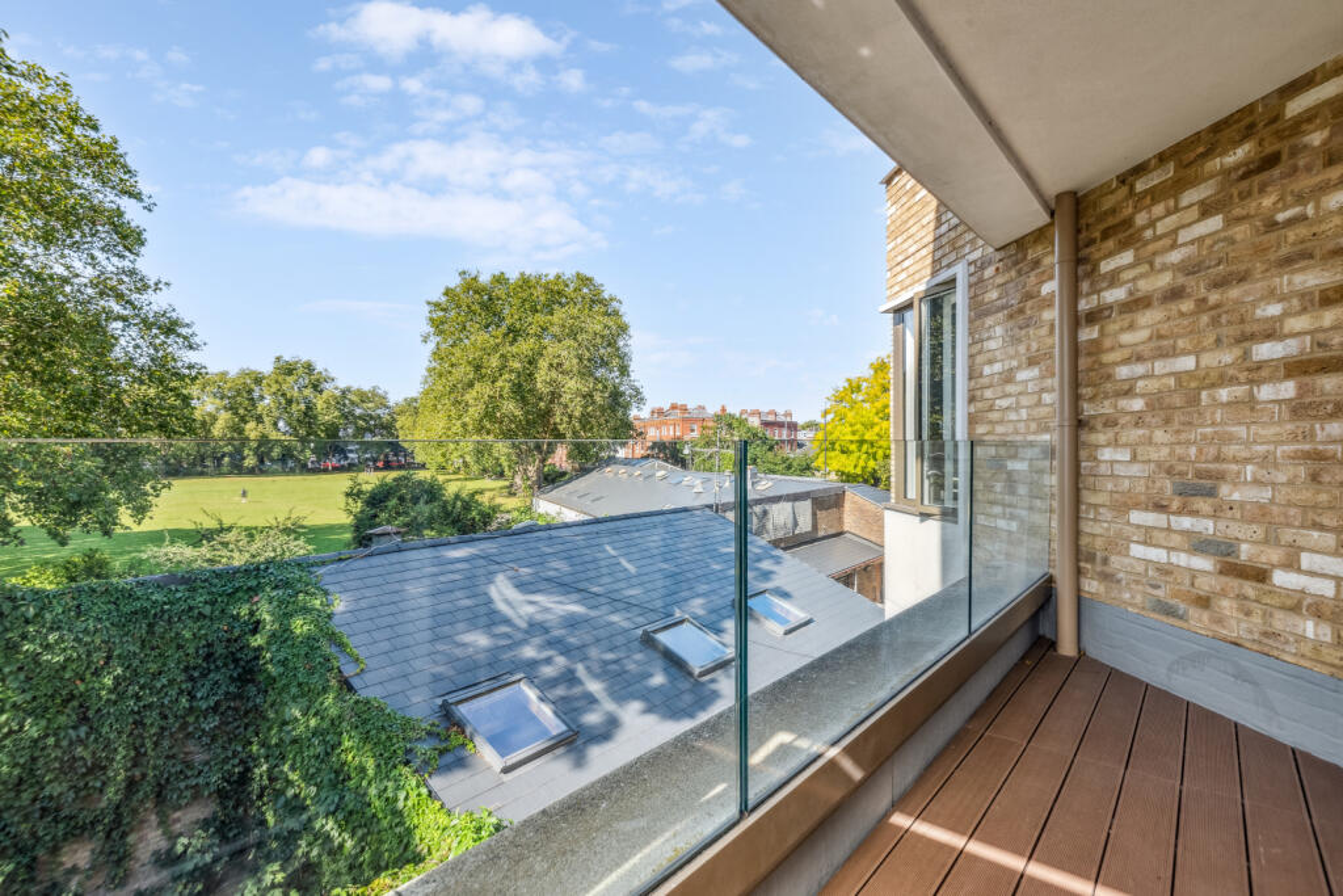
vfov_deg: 73.8
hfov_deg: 96.7
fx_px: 597
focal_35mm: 16
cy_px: 448
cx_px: 672
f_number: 11
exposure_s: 1/160
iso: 400
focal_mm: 16
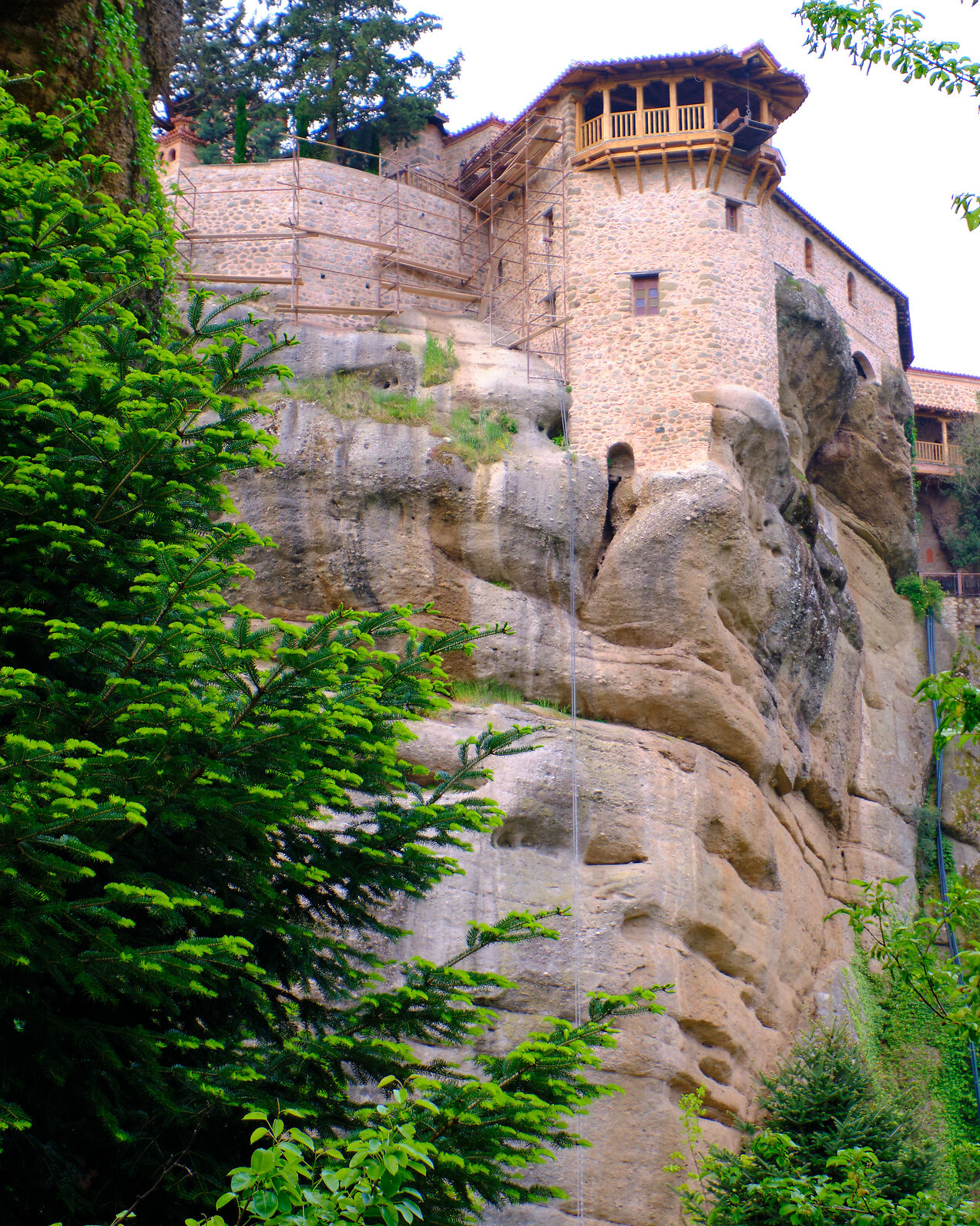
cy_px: 611
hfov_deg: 29.3
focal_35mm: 51
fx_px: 1849
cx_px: 703
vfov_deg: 36.7
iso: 160
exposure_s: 1/30
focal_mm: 24
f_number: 4
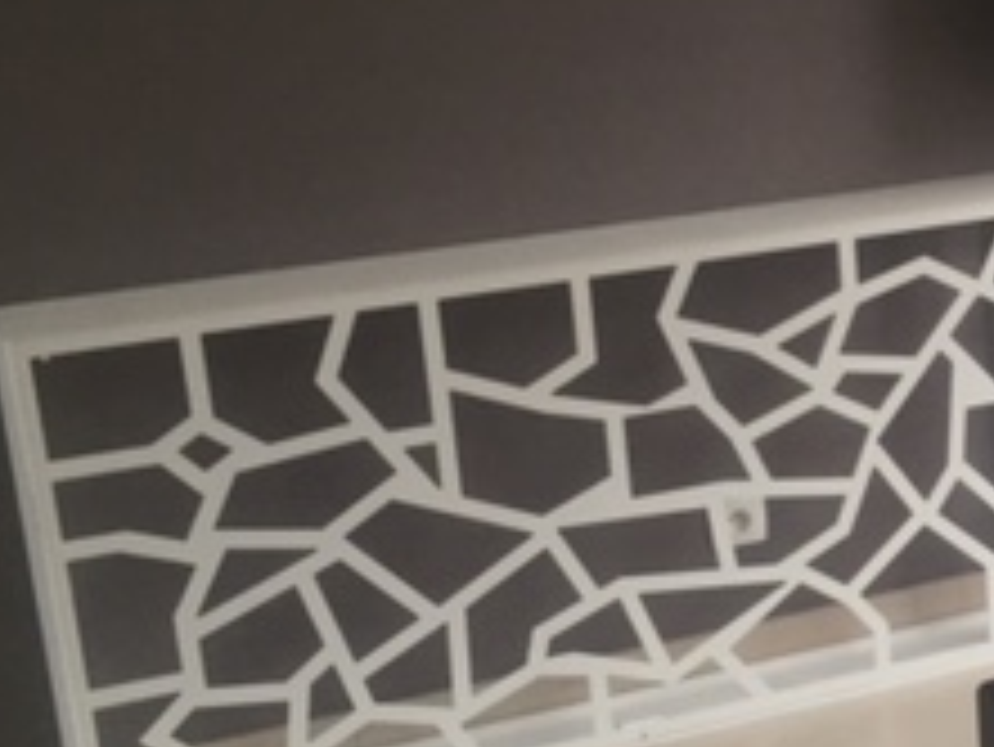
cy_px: 490
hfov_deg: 21.9
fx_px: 2413
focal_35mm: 84
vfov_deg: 17.5
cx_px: 1111
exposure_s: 1/33
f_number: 2.2
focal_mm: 4.15
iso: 64
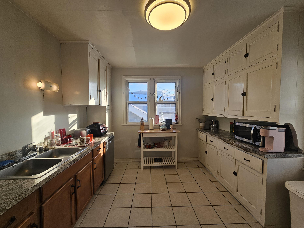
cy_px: 114
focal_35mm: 13
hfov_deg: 106.2
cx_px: 152
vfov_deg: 89.9
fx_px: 114
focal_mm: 2.2
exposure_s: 1/156
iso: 50
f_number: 2.2
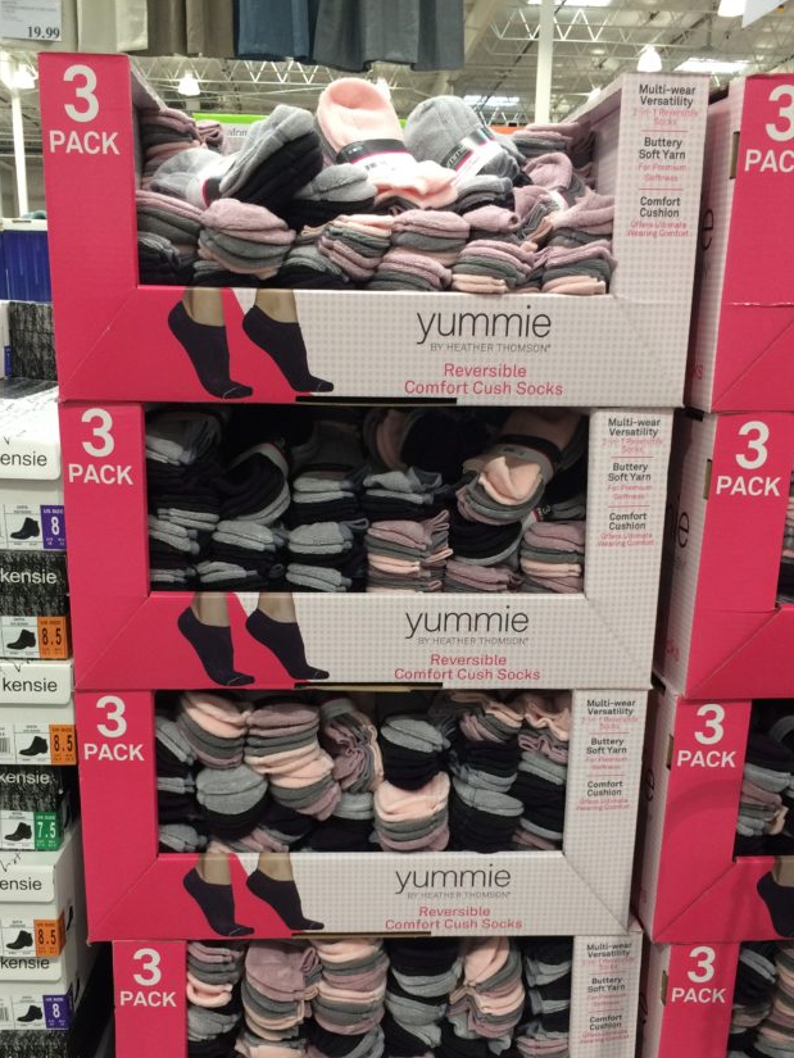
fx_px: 1101
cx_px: 394
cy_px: 648
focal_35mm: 36
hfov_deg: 39.7
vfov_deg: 50.9
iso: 100
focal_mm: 4.15
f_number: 2.2
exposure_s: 1/30
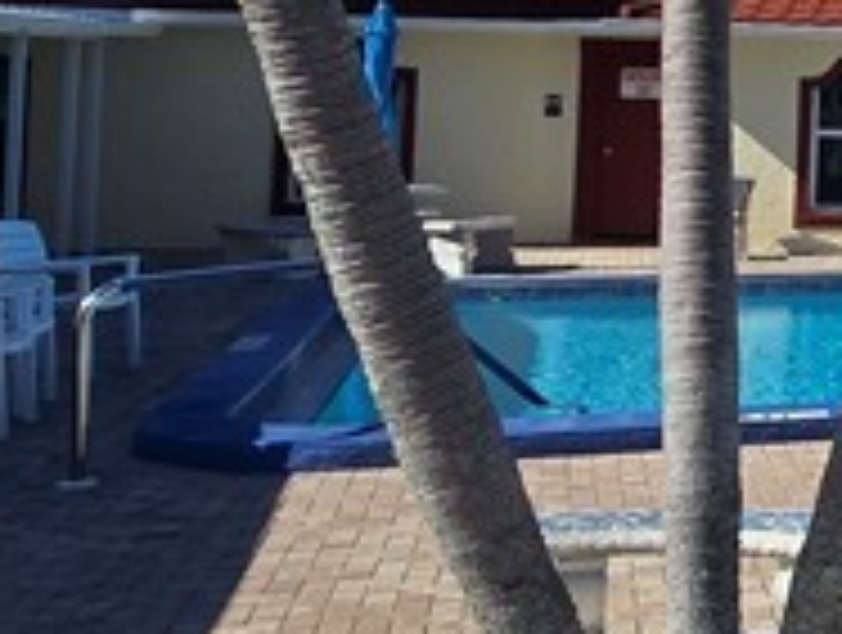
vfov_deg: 20.4
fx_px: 1730
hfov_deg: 18.4
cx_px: 1675
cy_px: 85
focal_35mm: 71
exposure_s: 1/3618
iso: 50
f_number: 2.2
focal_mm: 2.2
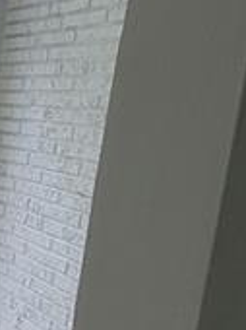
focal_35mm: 92
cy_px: 305
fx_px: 874
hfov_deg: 9.8
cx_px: -585
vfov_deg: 20.8
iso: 80
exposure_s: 1/120
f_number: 2.2
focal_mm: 2.2
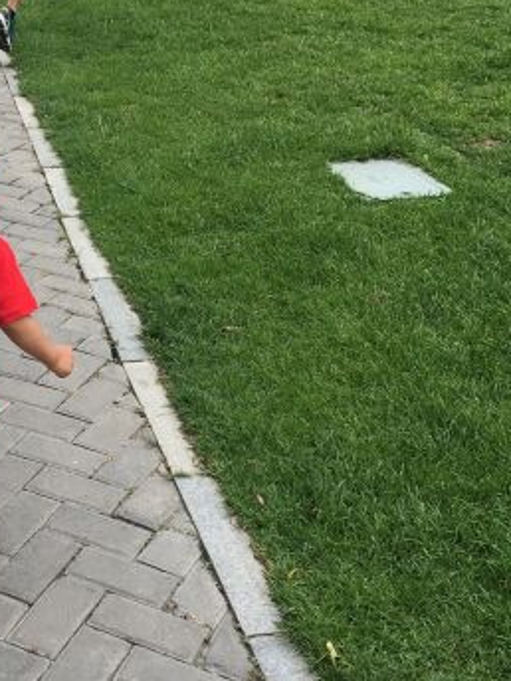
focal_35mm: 59
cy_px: 174
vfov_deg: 32.1
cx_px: 52
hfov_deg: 24.1
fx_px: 1161
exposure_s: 1/793
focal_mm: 4.15
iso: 25
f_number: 2.2
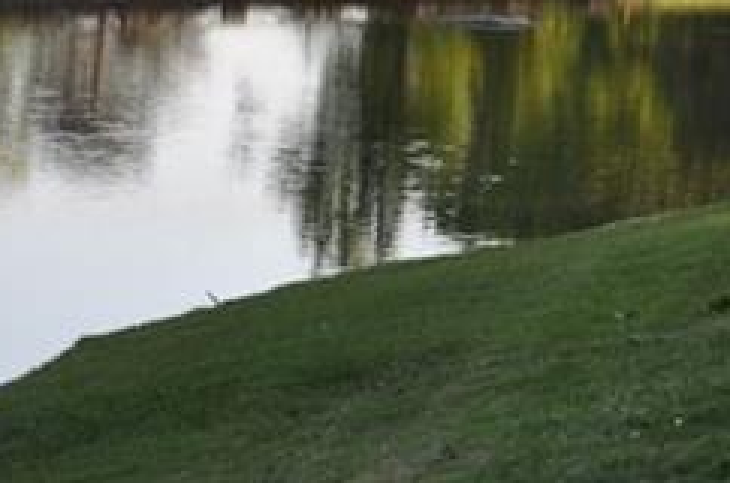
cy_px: -279
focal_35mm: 349
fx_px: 7061
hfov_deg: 5.9
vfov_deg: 3.9
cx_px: 543
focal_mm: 55
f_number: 6.3
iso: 200
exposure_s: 1/160
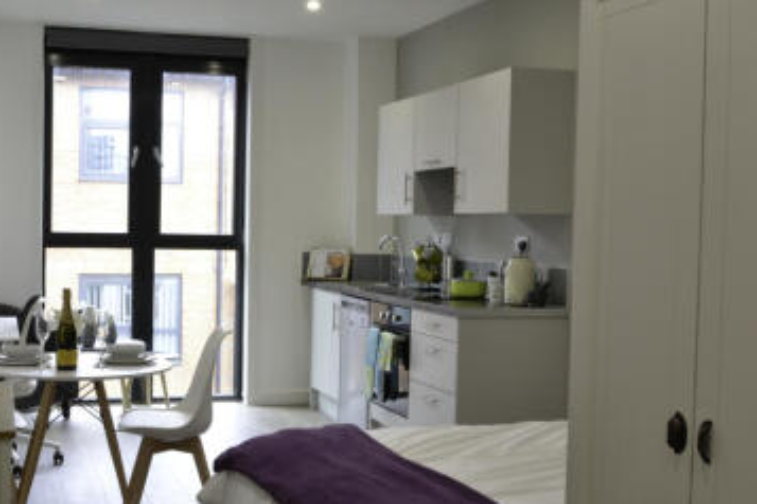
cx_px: 269
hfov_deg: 40.7
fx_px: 1009
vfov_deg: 28.1
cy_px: 283
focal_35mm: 48
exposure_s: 2.5
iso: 100
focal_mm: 24
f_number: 18
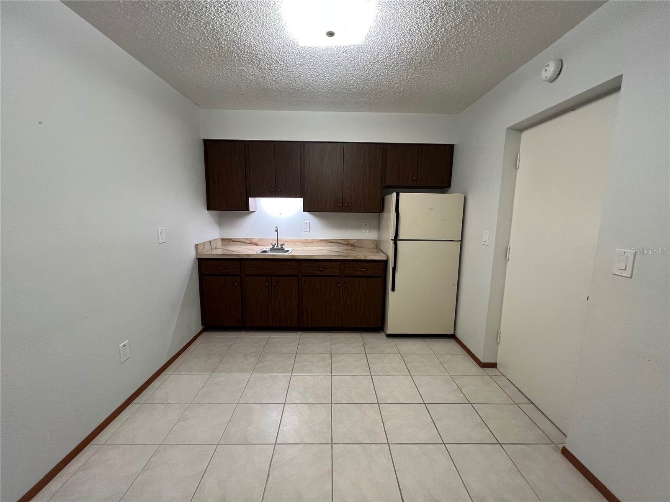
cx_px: 335
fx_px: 252
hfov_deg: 106.2
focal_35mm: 13
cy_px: 251
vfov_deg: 89.9
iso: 200
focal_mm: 1.57
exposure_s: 1/60
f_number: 1.8
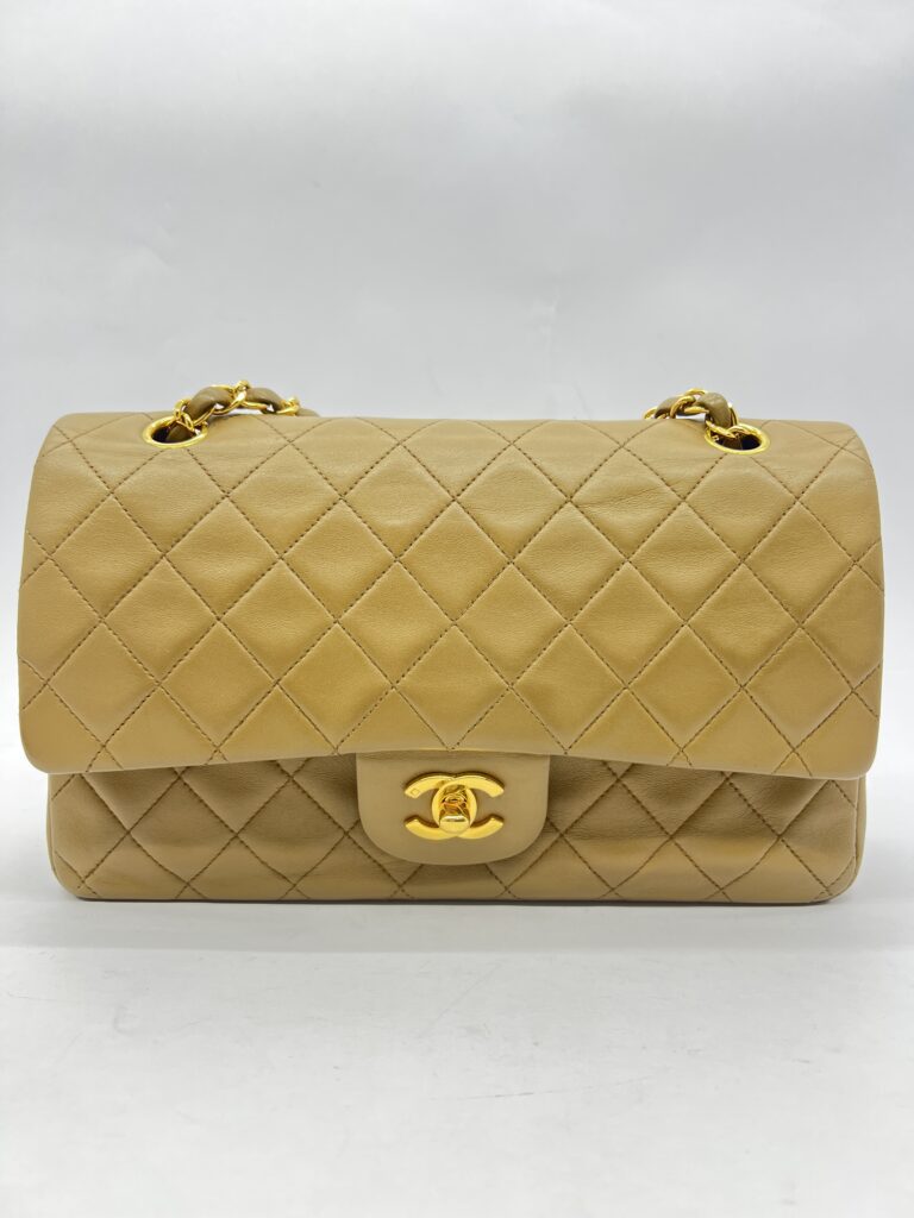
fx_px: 915
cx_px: 457
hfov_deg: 53.1
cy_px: 609
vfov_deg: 67.3
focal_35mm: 26
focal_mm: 5.7
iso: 100
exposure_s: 1/100
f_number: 1.5
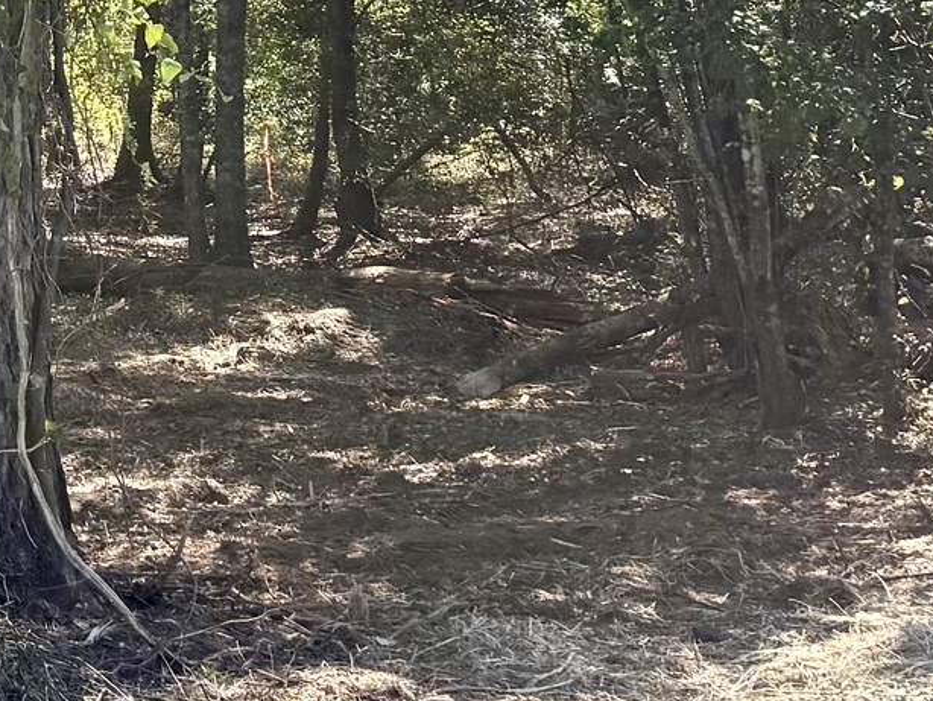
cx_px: -603
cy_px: -391
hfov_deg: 14.8
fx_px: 3236
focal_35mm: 120
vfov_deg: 11.8
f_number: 1.78
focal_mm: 6.76
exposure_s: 1/765
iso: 100
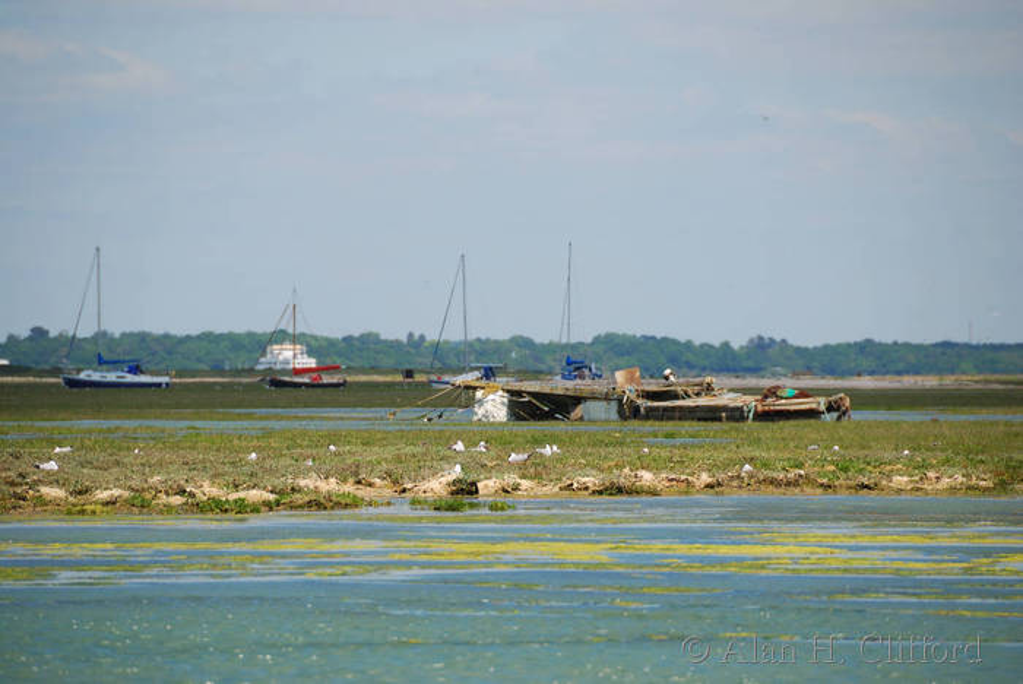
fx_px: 8532
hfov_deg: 6.9
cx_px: 512
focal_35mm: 300
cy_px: 342
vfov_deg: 4.6
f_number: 5.6
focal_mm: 200
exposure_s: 1/400
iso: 100
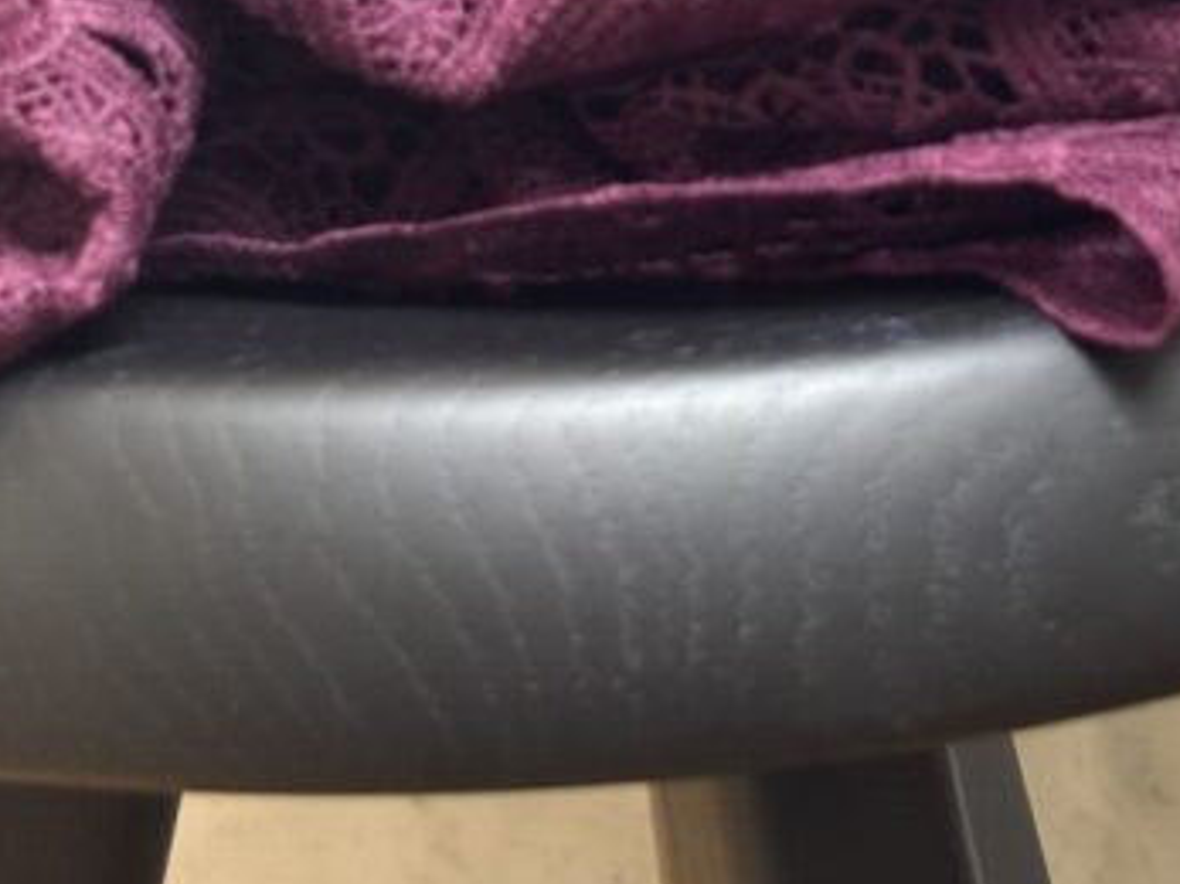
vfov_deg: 12.0
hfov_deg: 16.4
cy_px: -204
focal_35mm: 120
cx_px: 823
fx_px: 4089
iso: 80
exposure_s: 1/60
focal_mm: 5.96
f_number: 1.6
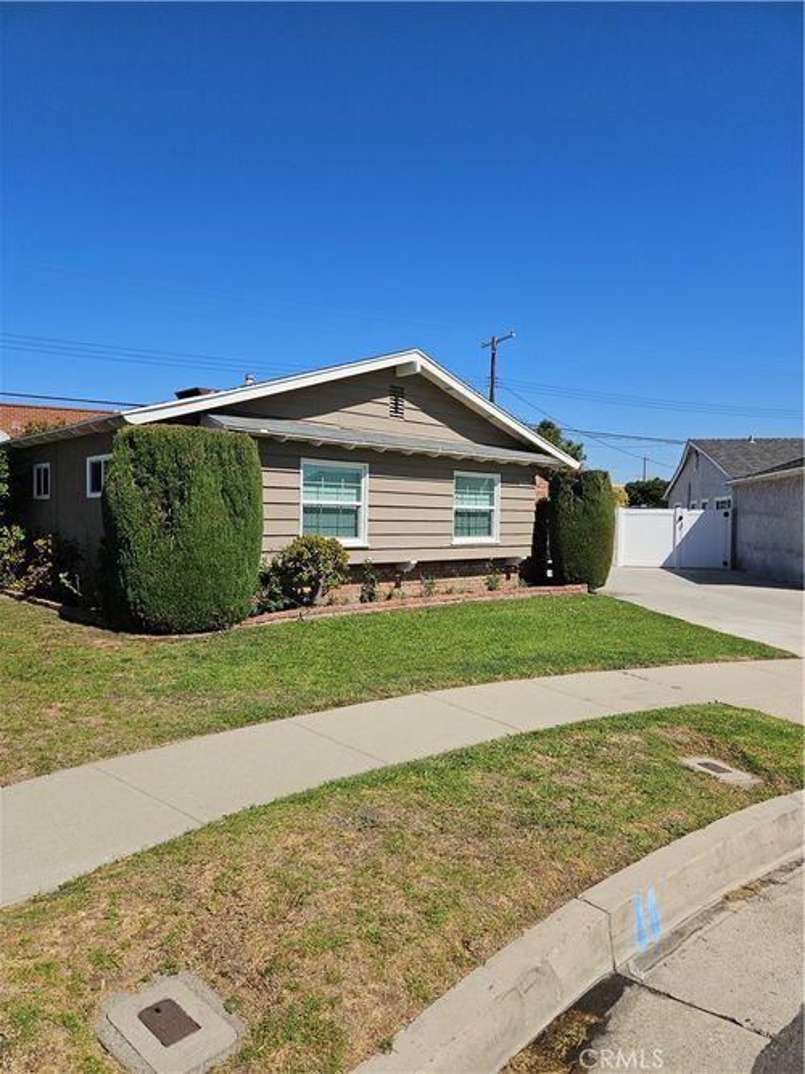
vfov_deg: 73.9
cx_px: 402
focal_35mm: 23
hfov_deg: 58.9
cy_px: 537
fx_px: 713
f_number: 1.8
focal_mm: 5.4
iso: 25
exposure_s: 1/3026
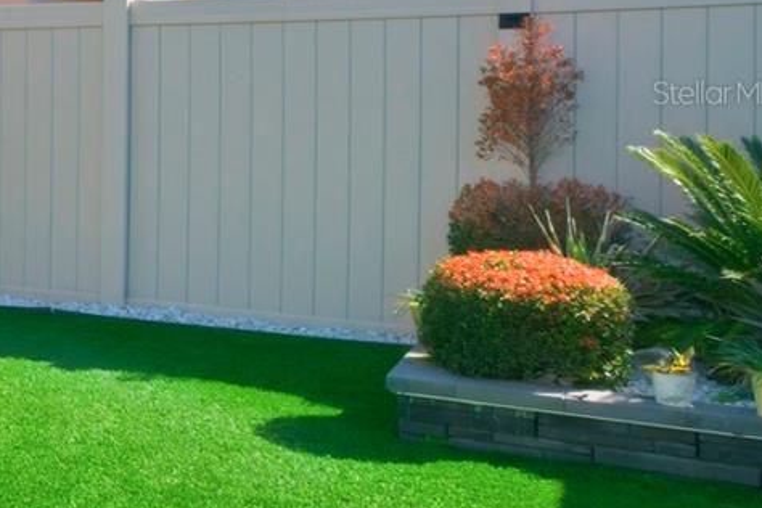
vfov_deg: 23.9
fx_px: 1179
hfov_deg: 24.1
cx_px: -490
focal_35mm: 56
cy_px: 92
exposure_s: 1/40
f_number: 13
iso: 100
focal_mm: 11
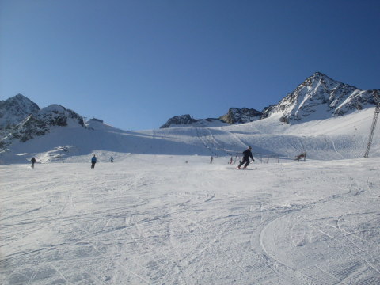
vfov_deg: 37.7
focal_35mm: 38
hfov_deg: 49.0
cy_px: 142
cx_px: 190
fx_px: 417
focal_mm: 6.3
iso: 80
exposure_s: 1/350
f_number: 8.4
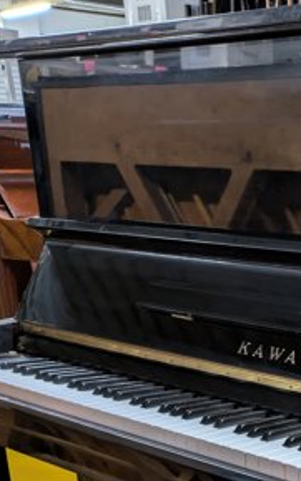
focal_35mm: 66
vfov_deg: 28.7
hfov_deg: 18.3
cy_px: 504
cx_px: 402
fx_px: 865
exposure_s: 1/24
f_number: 1.89
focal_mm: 5.43
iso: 180
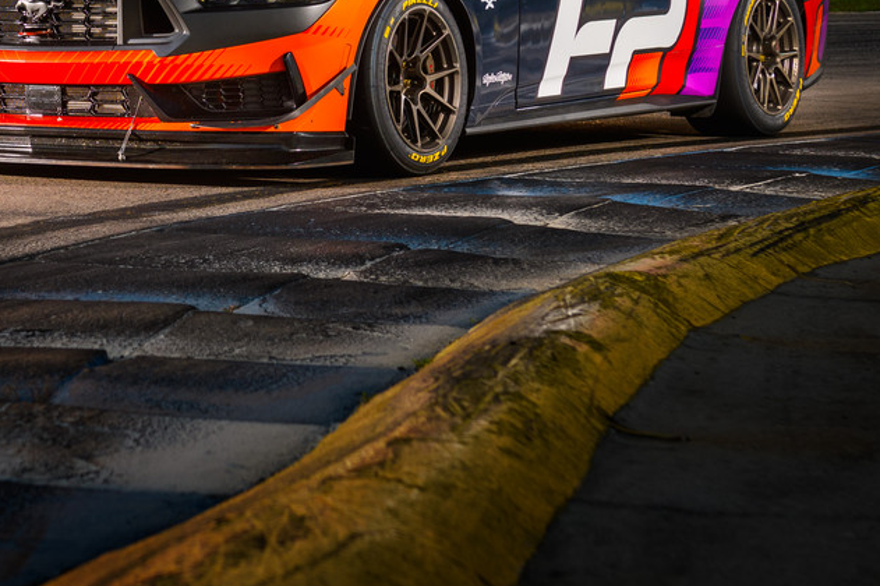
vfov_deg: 9.9
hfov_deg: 14.9
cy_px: 38
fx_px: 3347
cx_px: 237
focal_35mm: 137
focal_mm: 48
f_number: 4
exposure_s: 1/125
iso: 100
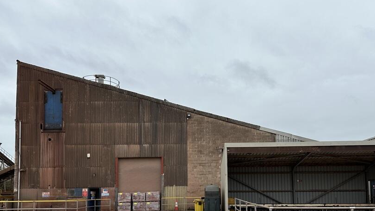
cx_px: 200
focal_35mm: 33
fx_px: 328
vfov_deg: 34.7
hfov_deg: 59.4
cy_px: 165
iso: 80
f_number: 1.78
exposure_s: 1/1988
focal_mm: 6.86
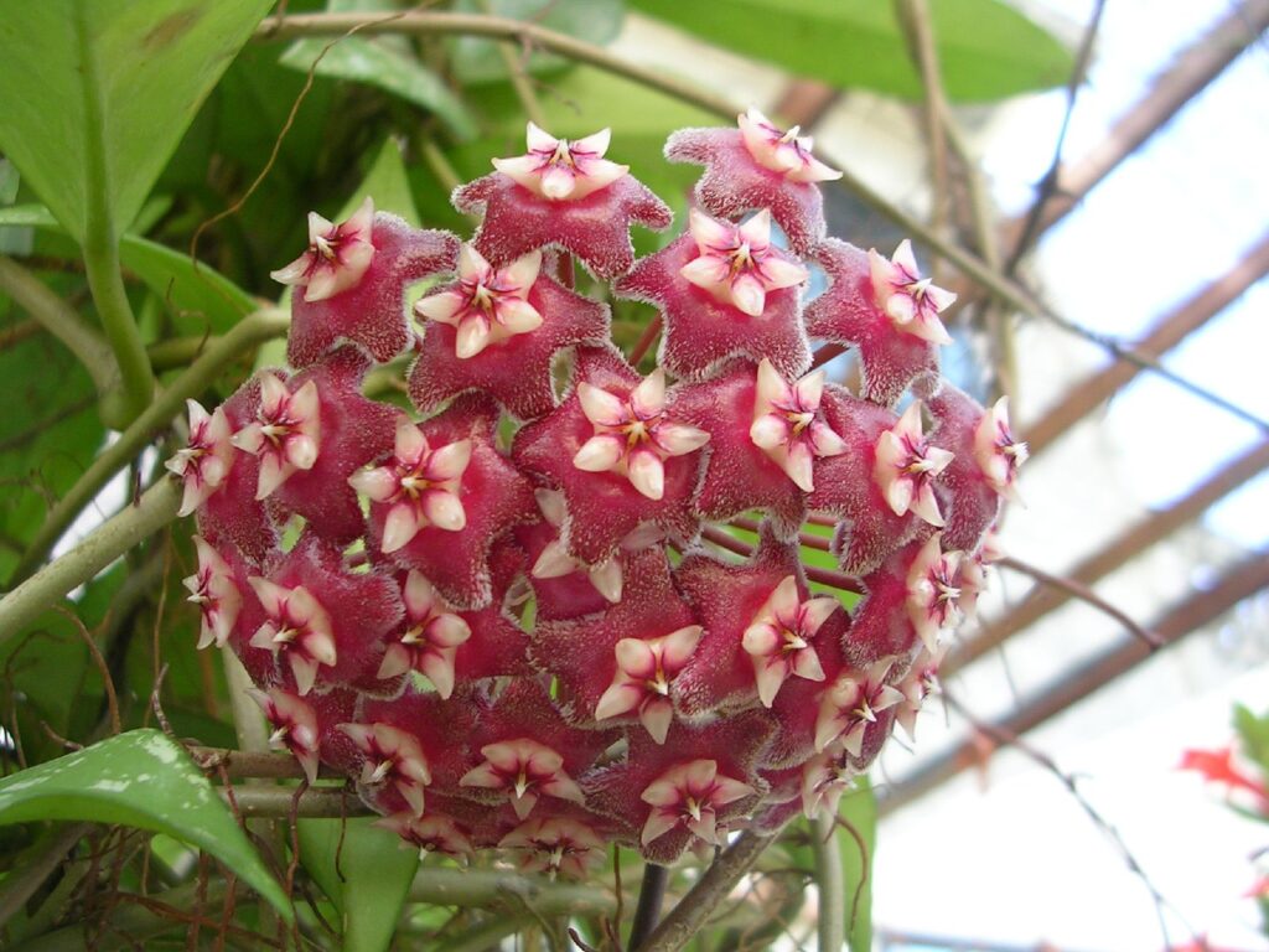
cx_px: 634
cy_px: 476
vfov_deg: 37.7
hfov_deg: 49.0
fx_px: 1393
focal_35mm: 38
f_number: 2.8
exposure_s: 1/49.7
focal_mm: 5.8
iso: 50
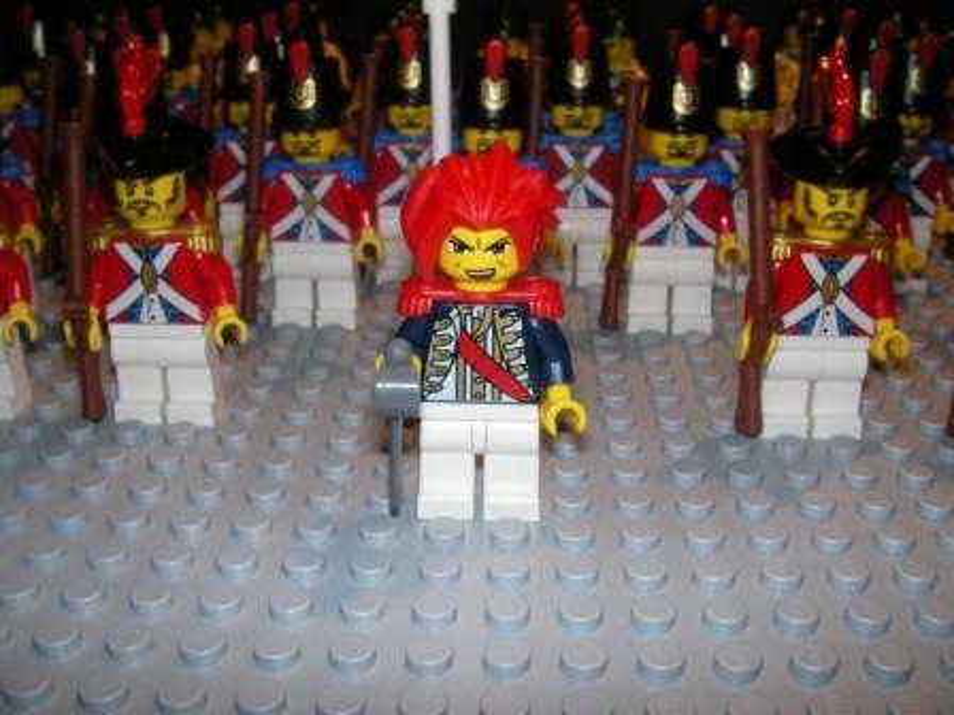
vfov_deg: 37.7
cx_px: 477
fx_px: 1047
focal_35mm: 38
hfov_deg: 49.0
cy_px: 358
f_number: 6.6
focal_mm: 6.3
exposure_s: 1/30
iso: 100
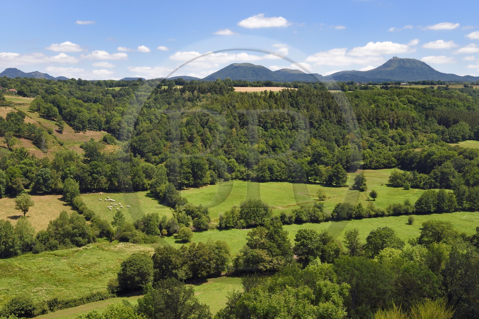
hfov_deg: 46.4
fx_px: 558
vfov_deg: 31.8
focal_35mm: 42
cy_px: 160
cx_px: 240
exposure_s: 1/250
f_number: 10
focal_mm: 42
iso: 200
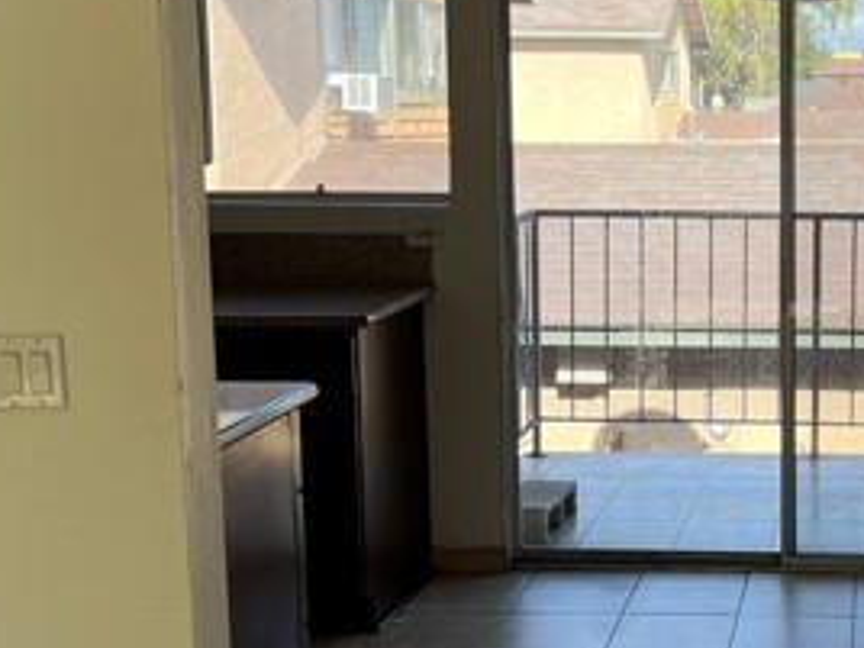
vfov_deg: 23.6
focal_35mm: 62
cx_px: 780
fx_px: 1547
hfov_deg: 29.9
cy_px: 287
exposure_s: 1/786
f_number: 1.5
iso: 50
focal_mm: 5.7
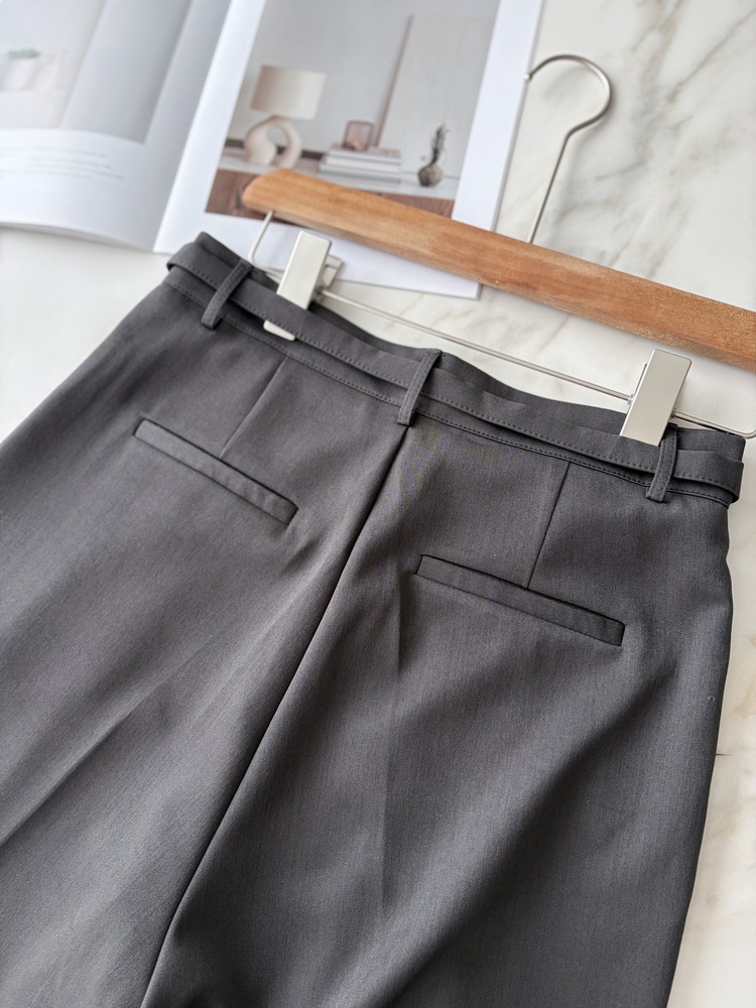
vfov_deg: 67.3
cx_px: 378
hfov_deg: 53.1
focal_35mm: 26
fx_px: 757
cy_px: 504
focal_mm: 5.96
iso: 100
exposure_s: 1/122
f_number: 1.6
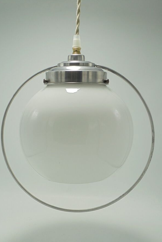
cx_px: 73
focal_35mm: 40
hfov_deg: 33.4
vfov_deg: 48.5
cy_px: 121
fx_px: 270
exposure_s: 1/80
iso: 100
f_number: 4.2
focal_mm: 6.9
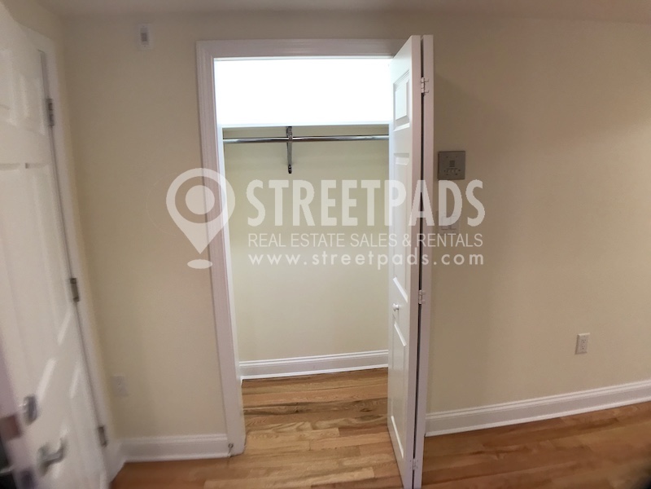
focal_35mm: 28
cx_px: 326
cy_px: 244
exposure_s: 1/45
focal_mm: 3.99
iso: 50
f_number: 1.8
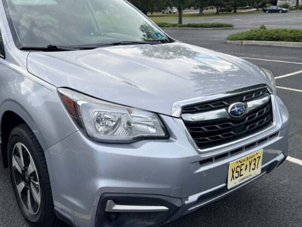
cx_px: 109
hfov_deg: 50.7
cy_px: 112
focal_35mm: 36
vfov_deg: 39.6
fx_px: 314
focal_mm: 5.7
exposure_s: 1/1252
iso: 50
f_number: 1.5
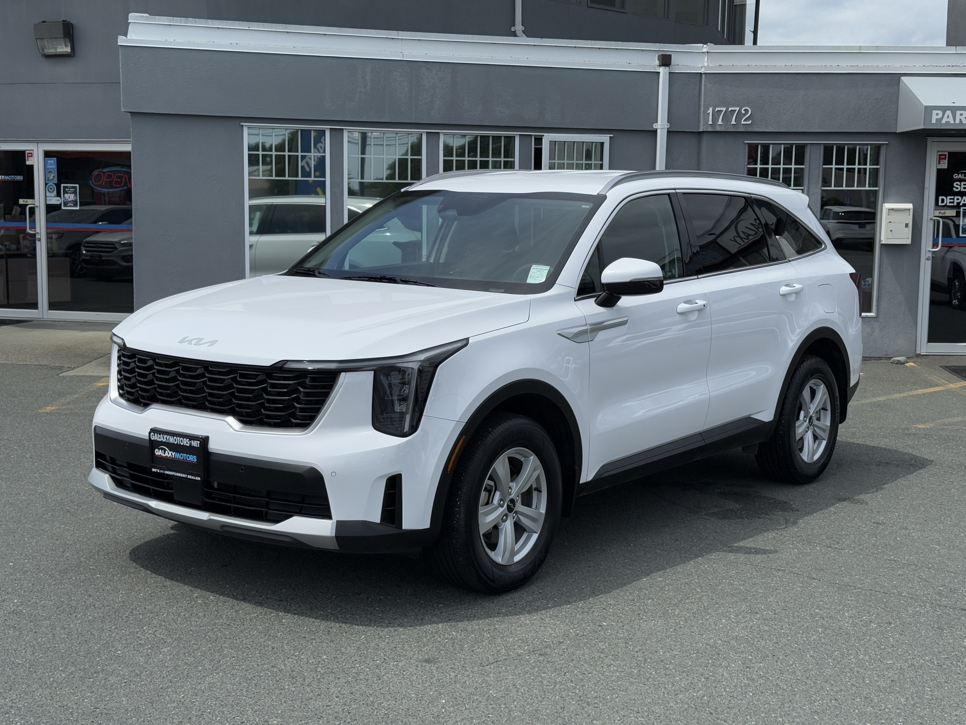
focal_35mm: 48
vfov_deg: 30.3
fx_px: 1339
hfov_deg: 39.7
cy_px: 362
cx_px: 483
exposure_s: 1/8772
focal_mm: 6.76
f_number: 1.78
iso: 80
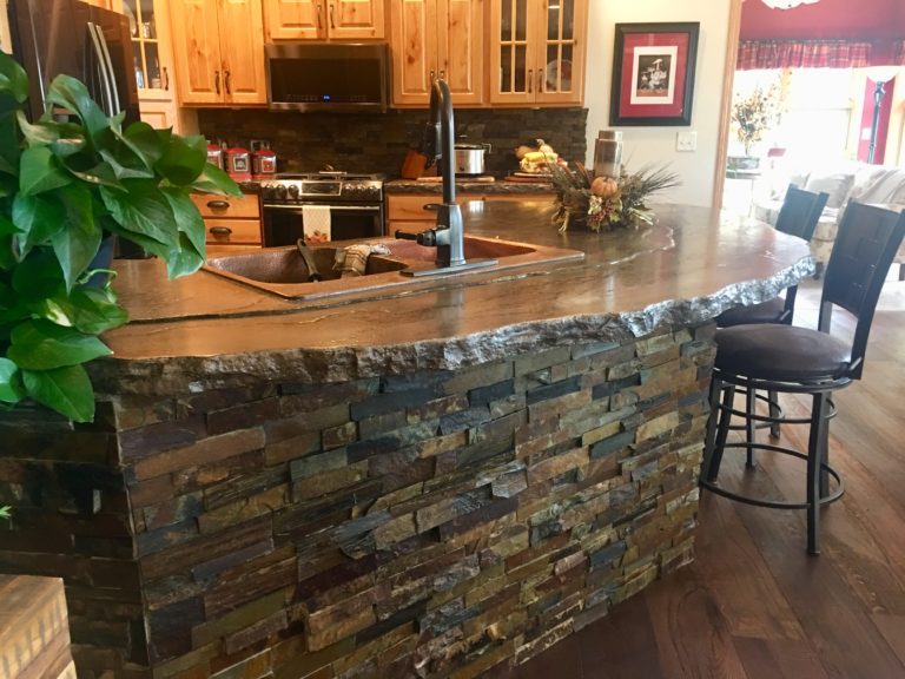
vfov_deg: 48.2
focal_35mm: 29
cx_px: 452
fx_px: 758
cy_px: 340
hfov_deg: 61.7
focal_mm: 4.15
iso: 100
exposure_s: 1/10
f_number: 2.2
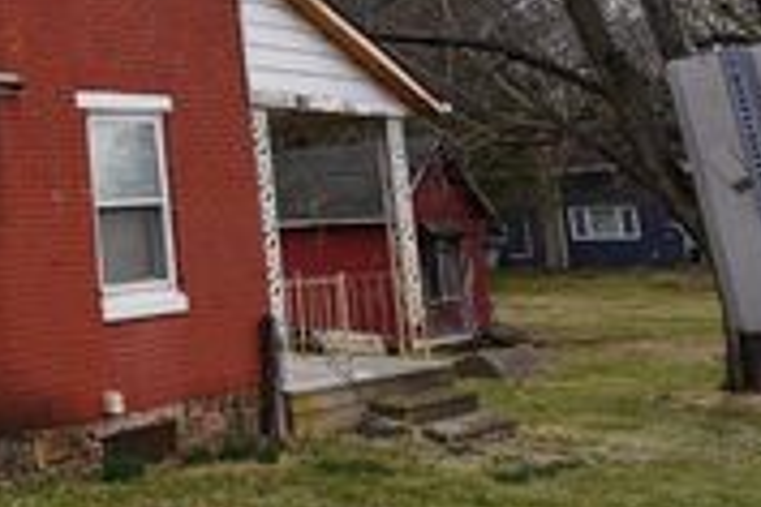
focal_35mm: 48
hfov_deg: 31.1
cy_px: 79
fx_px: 1015
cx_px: -249
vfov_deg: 27.3
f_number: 5
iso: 100
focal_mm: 17
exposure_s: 1/250
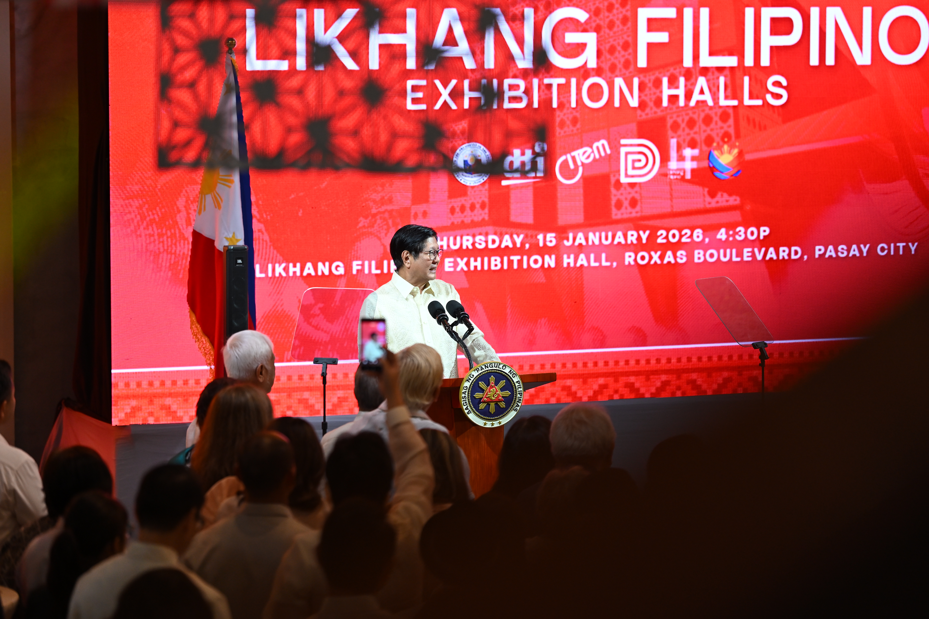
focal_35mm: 135
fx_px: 3483
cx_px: 464
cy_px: 310
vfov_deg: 10.2
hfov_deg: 15.2
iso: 1250
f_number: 2
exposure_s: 1/400
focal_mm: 135
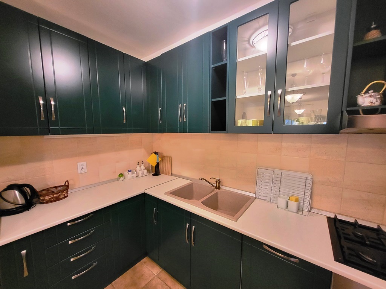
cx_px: 193
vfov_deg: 89.9
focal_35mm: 13
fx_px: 145
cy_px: 144
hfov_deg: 106.2
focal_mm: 1.74
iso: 640
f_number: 2.2
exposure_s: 1/33
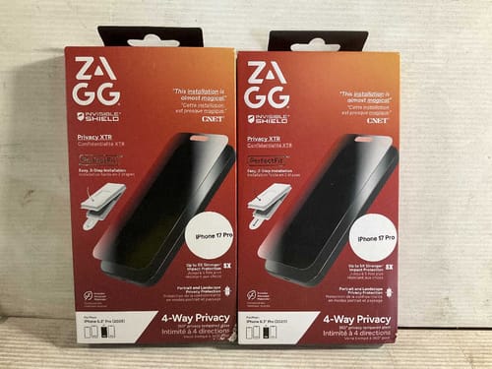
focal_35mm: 29
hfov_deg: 61.7
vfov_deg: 48.2
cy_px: 184
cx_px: 246
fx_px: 412
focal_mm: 3
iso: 100
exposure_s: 1/50
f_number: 1.8
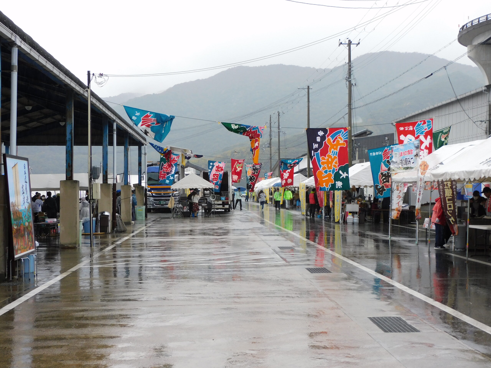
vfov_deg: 26.6
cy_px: 184
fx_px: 780
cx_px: 246
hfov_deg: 34.9
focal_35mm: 55
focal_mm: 9.9
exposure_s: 1/100
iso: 125
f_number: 4
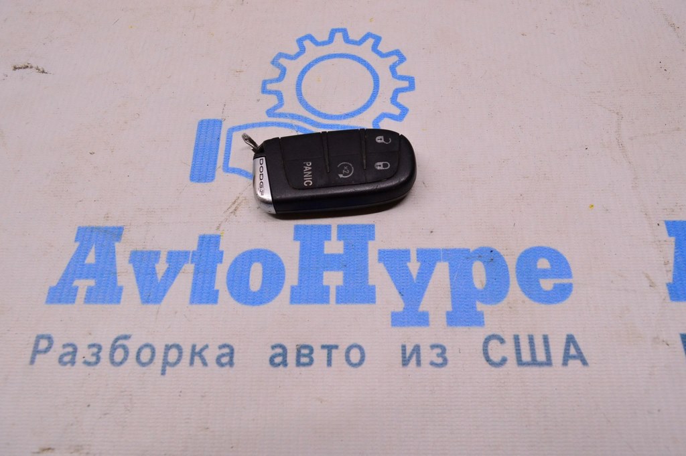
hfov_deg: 67.4
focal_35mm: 27
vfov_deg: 47.9
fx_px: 514
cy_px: 228
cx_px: 343
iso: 1600
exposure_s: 1/125
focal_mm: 18
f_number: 8
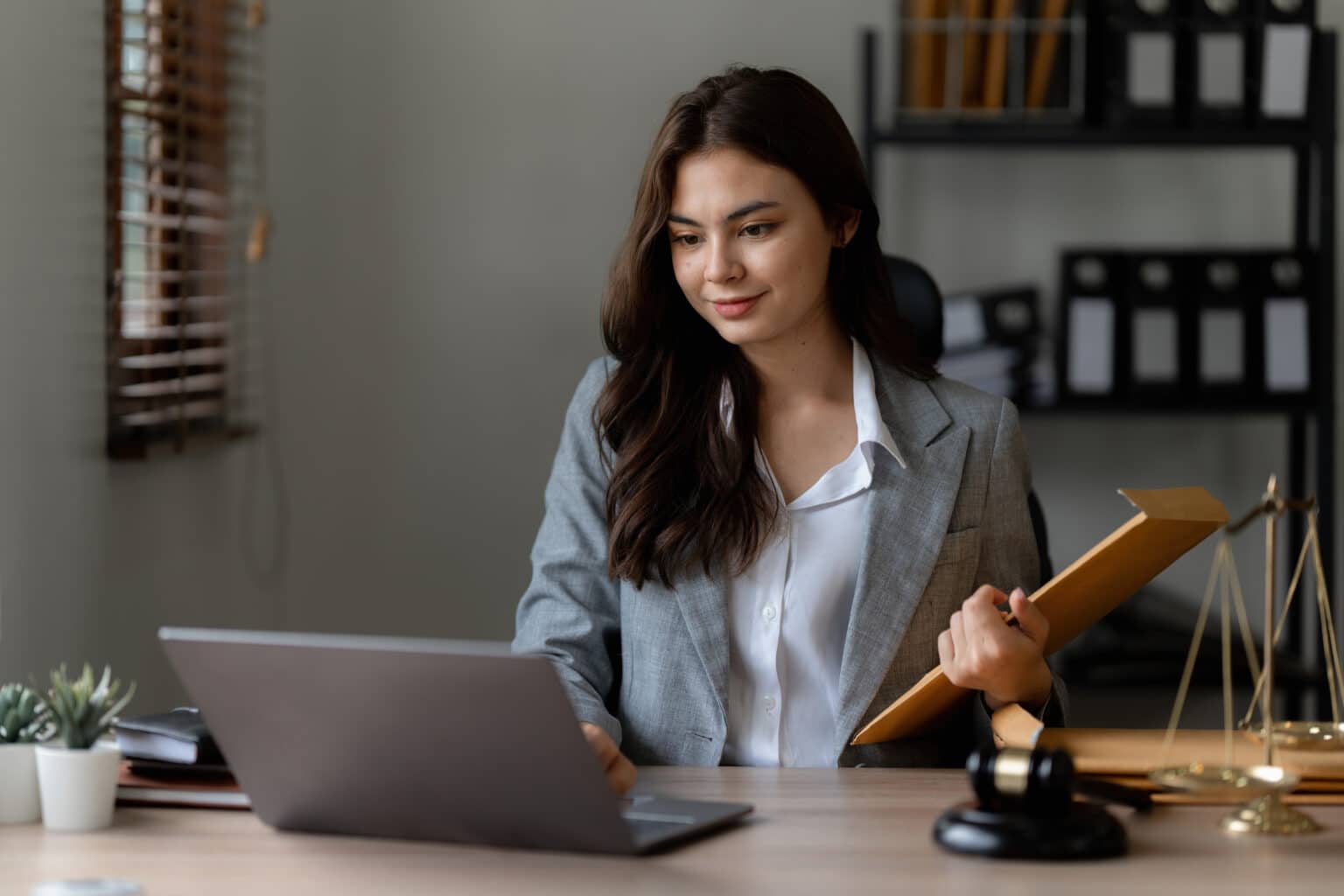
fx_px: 3173
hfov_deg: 23.9
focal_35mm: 85
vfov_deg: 16.1
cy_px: 448
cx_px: 672
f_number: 1.4
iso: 125
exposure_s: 1/800
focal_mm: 85
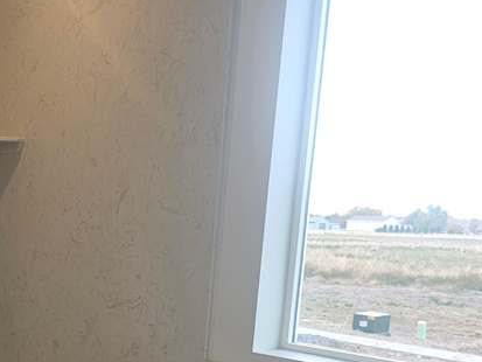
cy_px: 382
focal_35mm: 57
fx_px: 794
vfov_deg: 24.2
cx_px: 55
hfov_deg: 32.2
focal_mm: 6.3
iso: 40
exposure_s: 1/120
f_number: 1.7
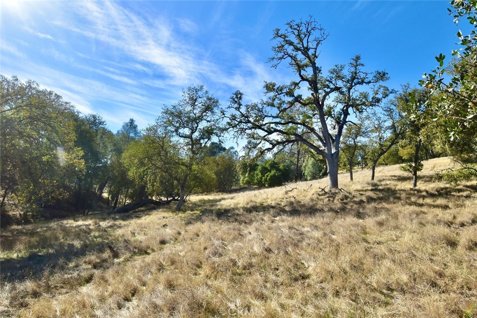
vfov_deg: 63.2
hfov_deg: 85.4
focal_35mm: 20
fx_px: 258
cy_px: 159
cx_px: 238
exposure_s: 1/500
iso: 400
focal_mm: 13
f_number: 11
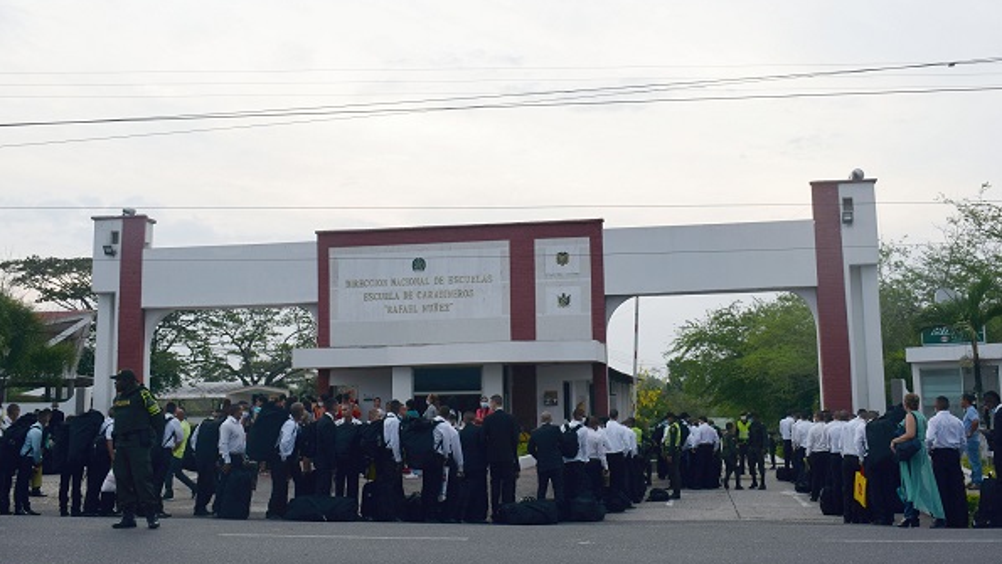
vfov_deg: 31.2
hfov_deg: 52.8
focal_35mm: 38
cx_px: 504
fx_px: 1010
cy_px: 246
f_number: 8
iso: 280
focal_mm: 24
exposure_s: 1/250
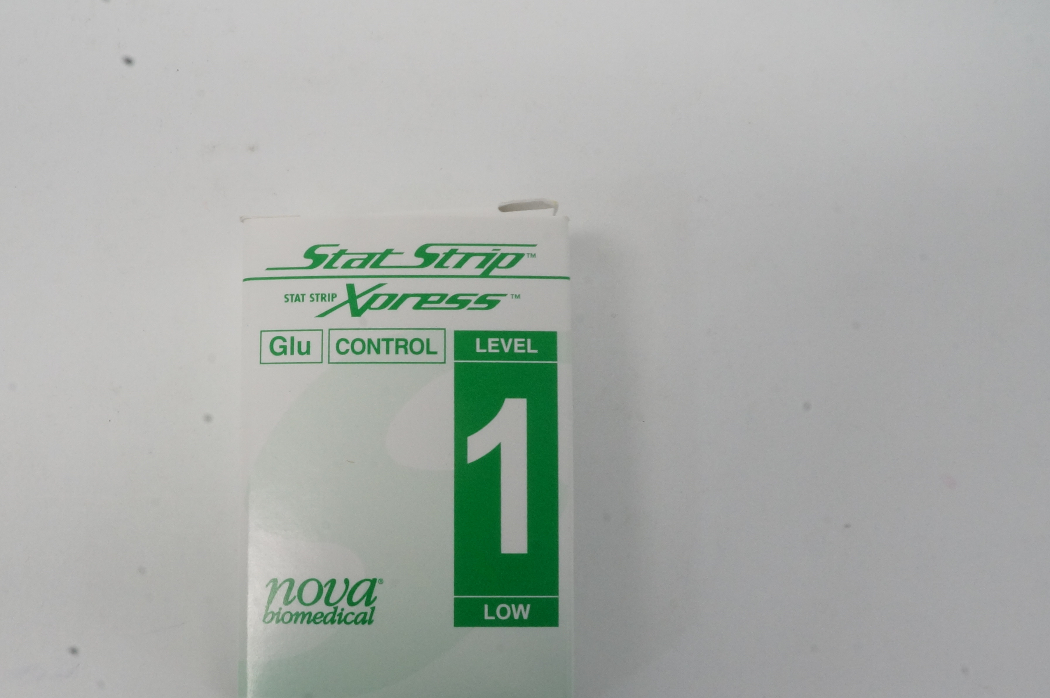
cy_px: 471
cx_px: 394
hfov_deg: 51.4
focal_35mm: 37
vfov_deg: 35.5
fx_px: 1078
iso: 800
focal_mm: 18
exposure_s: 1/8
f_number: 22
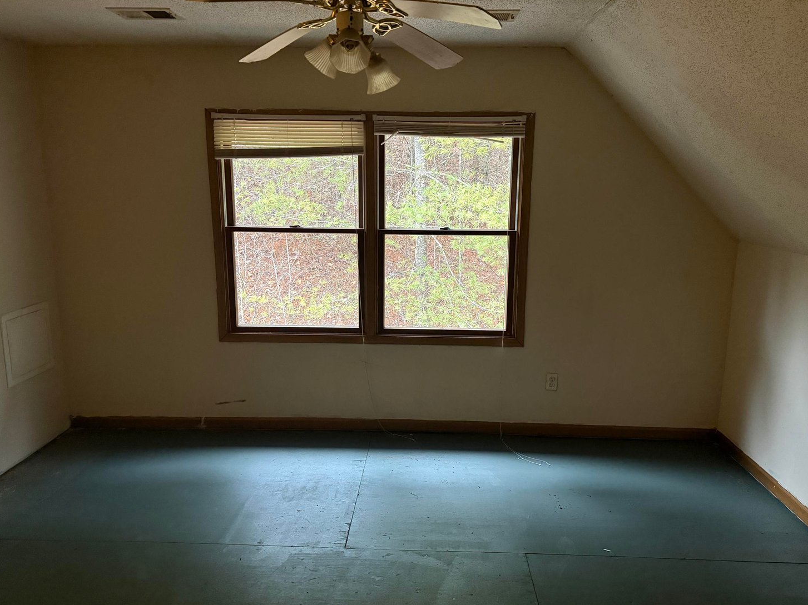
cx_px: 406
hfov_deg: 69.4
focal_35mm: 25
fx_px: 583
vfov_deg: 54.9
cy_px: 295
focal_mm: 6.76
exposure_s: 1/60
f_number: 1.78
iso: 800
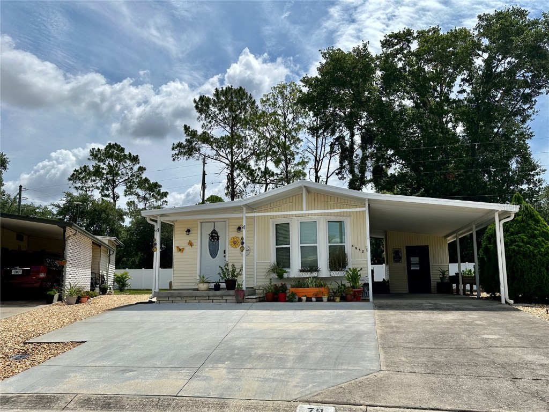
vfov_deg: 56.8
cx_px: 274
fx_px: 381
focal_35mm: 24
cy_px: 206
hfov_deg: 71.6
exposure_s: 1/9709
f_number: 1.78
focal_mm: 6.86
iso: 80
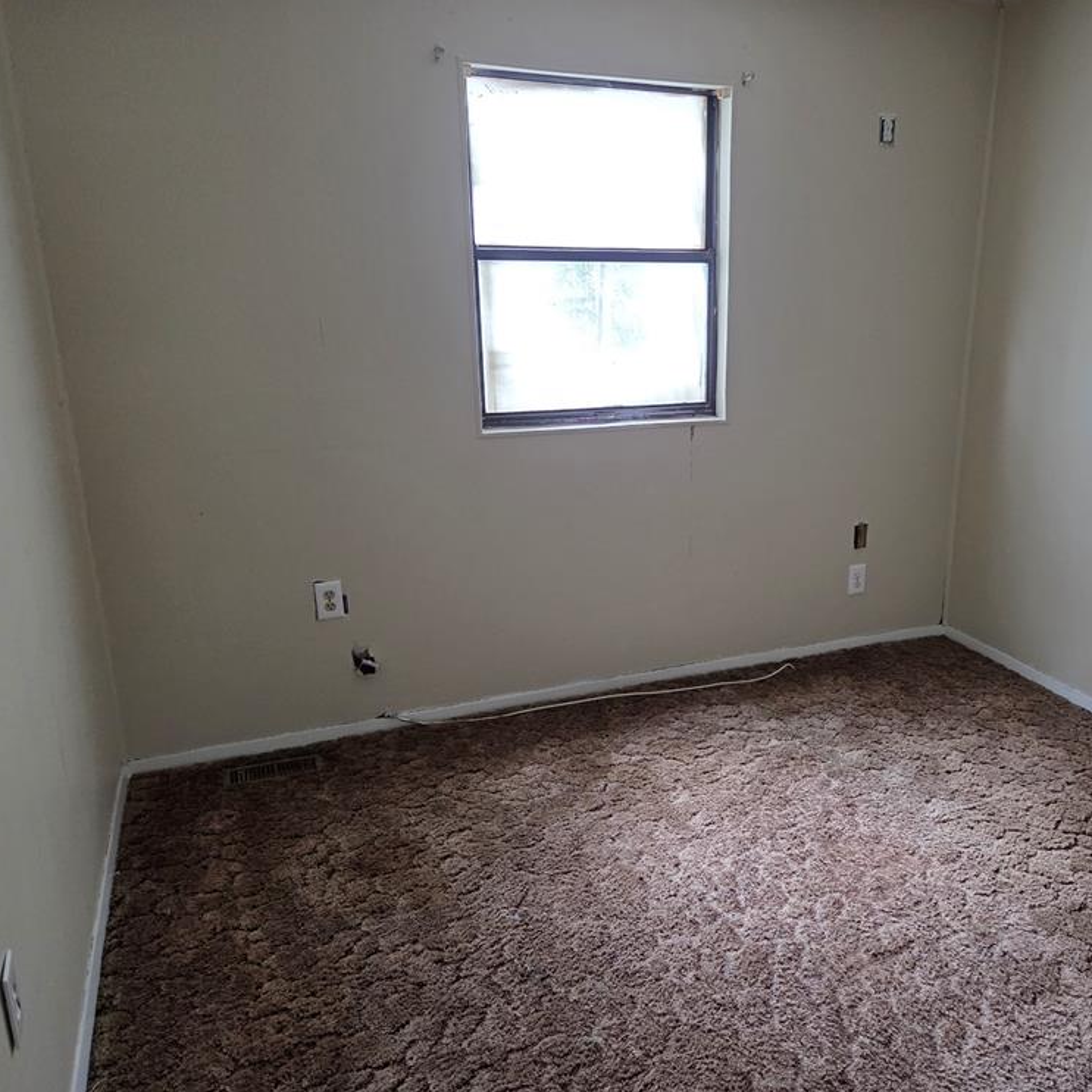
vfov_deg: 57.3
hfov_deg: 56.5
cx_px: 692
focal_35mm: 28
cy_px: 553
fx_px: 999
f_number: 1.8
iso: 640
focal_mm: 5.4
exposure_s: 1/120
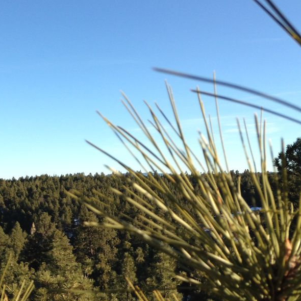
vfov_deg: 28.2
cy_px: 283
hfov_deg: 29.4
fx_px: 571
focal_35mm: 58
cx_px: 114
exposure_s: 1/623
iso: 50
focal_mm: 4.12
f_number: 2.4
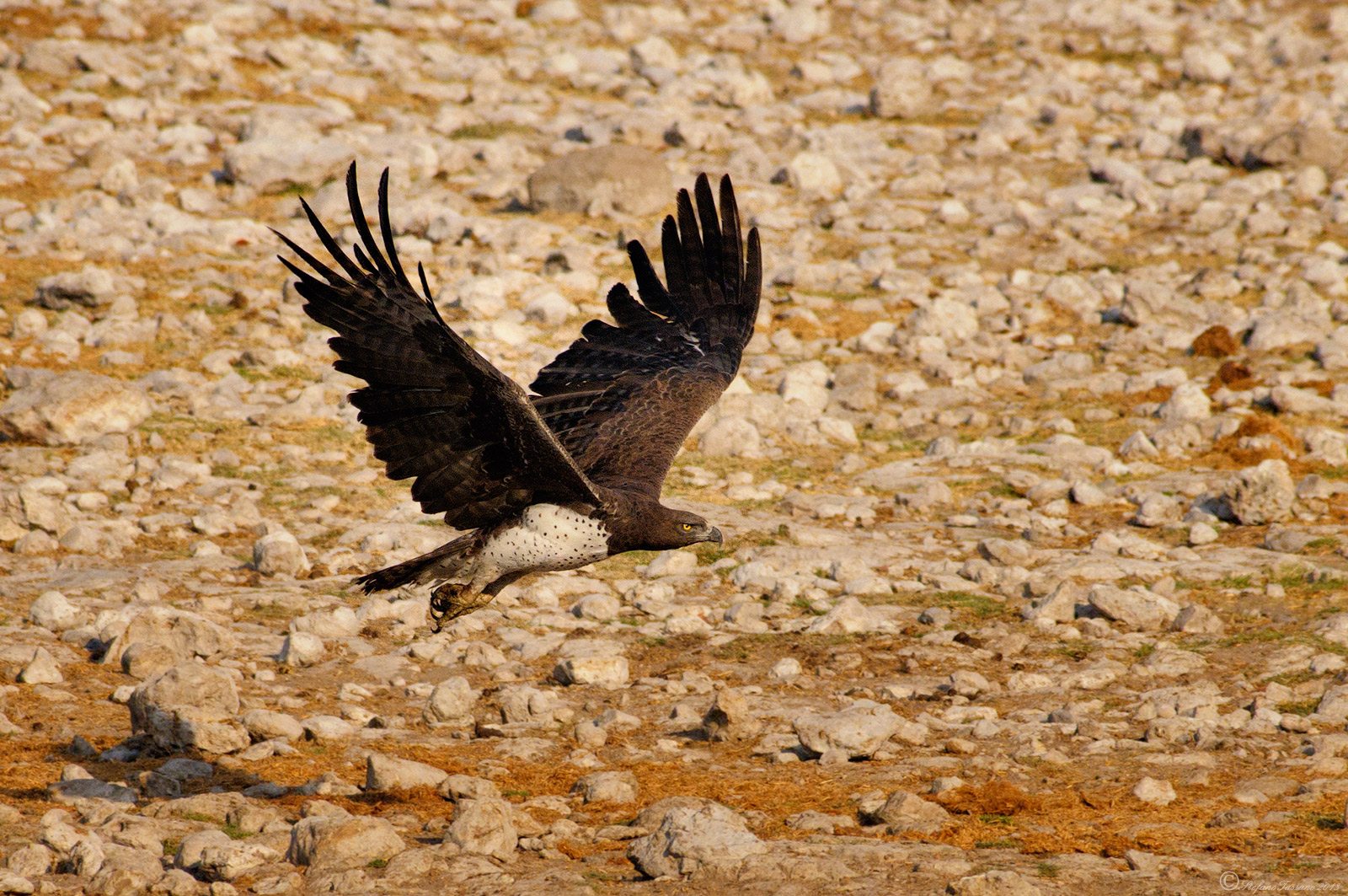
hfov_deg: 3.3
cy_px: 448
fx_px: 23563
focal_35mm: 630
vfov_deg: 2.2
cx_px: 674
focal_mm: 420
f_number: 8
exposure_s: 1/3200
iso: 400
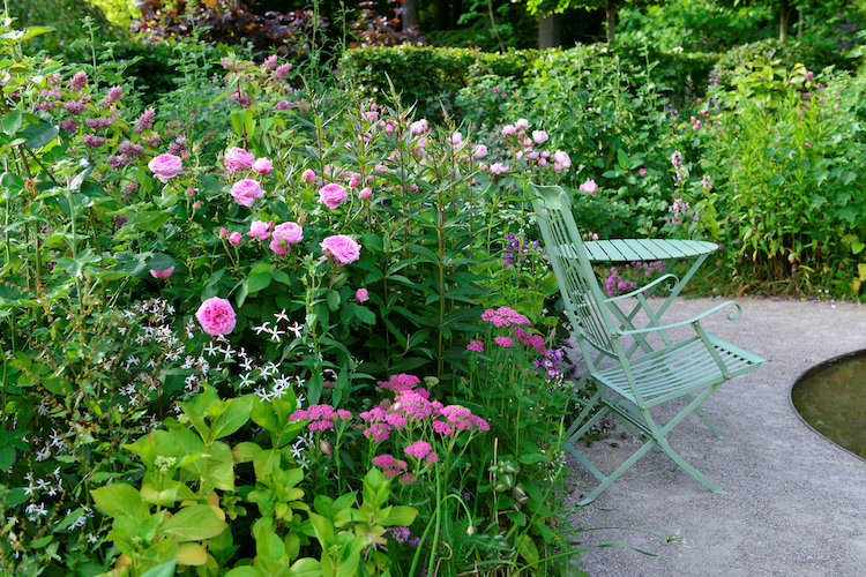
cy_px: 288
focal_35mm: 48
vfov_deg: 28.1
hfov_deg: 41.1
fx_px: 1155
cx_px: 433
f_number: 5.6
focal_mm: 48
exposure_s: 1/200
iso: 320
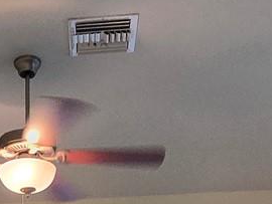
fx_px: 606
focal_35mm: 77
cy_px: 397
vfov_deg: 15.6
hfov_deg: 24.6
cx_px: 28
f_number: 2.2
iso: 100
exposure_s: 1/60
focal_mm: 2.2
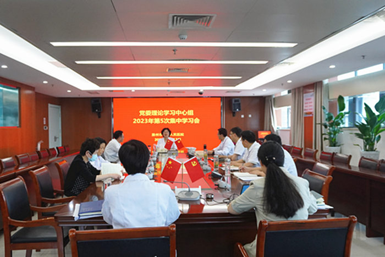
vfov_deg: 53.2
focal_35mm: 24
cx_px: 192
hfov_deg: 73.7
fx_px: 257
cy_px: 128
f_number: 4
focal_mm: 16
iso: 1600
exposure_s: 1/160
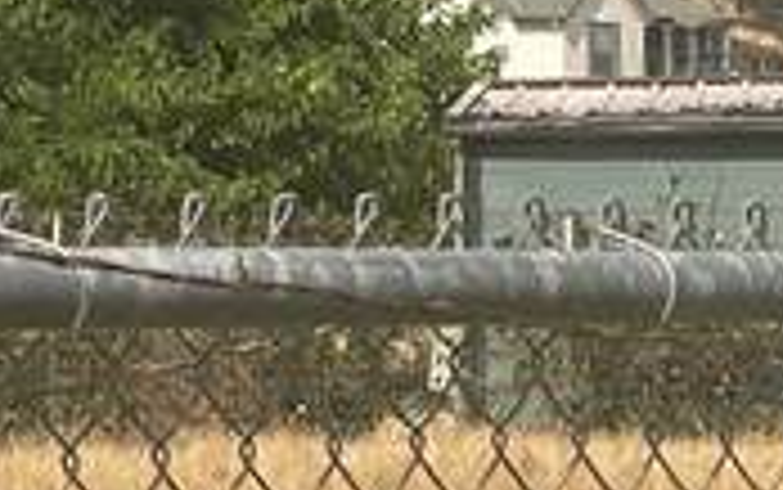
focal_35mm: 324
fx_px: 6918
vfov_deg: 4.0
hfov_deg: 6.4
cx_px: 999
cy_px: -283
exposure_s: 1/2283
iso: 32
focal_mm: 6
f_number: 2
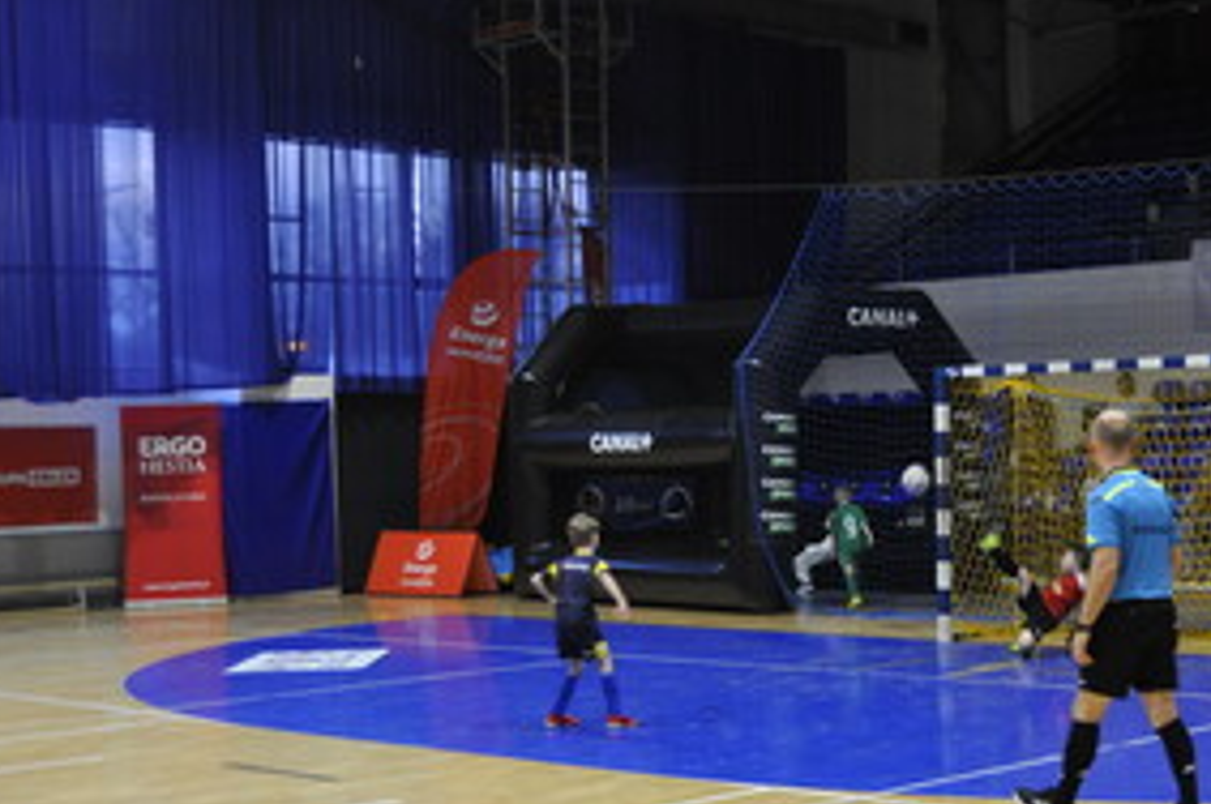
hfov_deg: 29.3
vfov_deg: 19.9
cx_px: 882
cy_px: 492
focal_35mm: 68
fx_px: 2285
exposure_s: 1/60
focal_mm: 30
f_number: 4.2
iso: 800
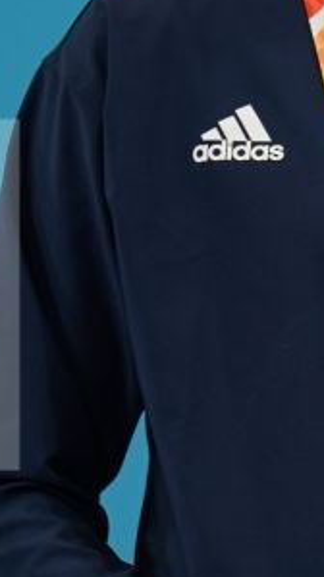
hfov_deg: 1.0
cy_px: 295
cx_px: 494
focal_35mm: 1260
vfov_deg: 1.7
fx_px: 19261
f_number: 2.8
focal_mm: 200
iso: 320
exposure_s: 1/250
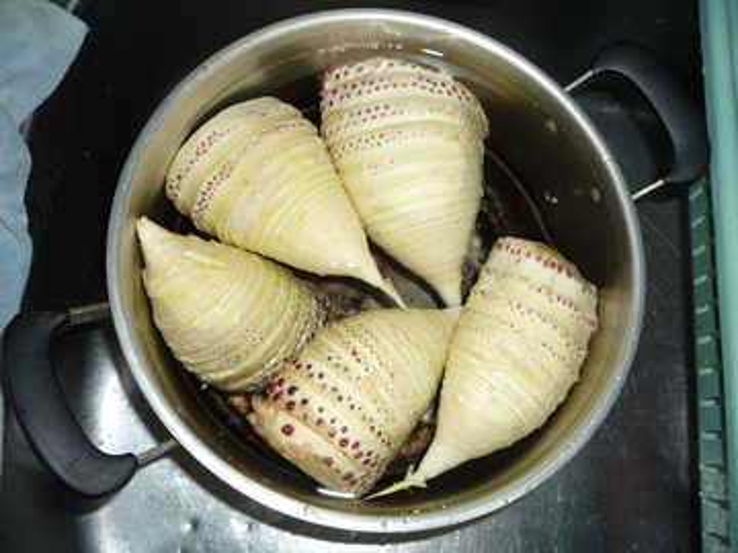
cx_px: 369
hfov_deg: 60.0
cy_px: 276
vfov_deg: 46.8
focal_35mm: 30
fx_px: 640
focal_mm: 5.2
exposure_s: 1/30
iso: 100
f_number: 3.3
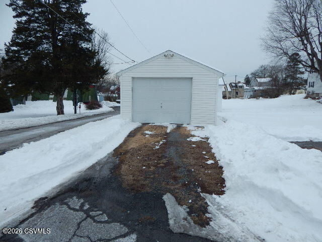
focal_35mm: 22
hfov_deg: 76.4
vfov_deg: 61.1
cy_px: 121
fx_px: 205
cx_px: 161
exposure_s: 1/500
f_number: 6
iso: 125
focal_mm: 4
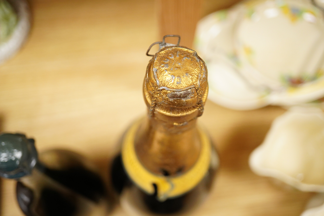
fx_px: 405
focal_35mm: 45
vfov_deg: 29.9
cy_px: 108
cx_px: 162
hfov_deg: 43.6
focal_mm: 30
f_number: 5
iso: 2500
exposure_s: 1/200
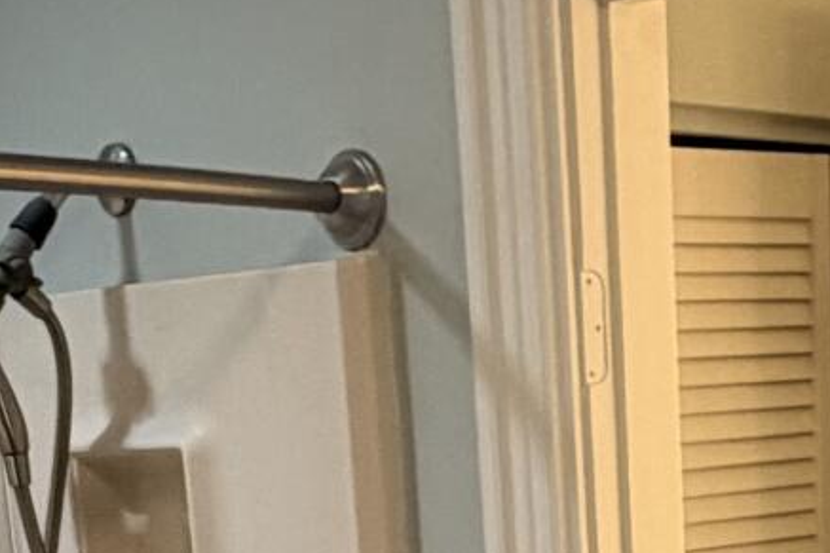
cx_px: 568
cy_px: 1091
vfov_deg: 12.2
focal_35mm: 100
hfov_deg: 20.3
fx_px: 2305
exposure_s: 1/60
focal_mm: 2.22
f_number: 2.2
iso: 160
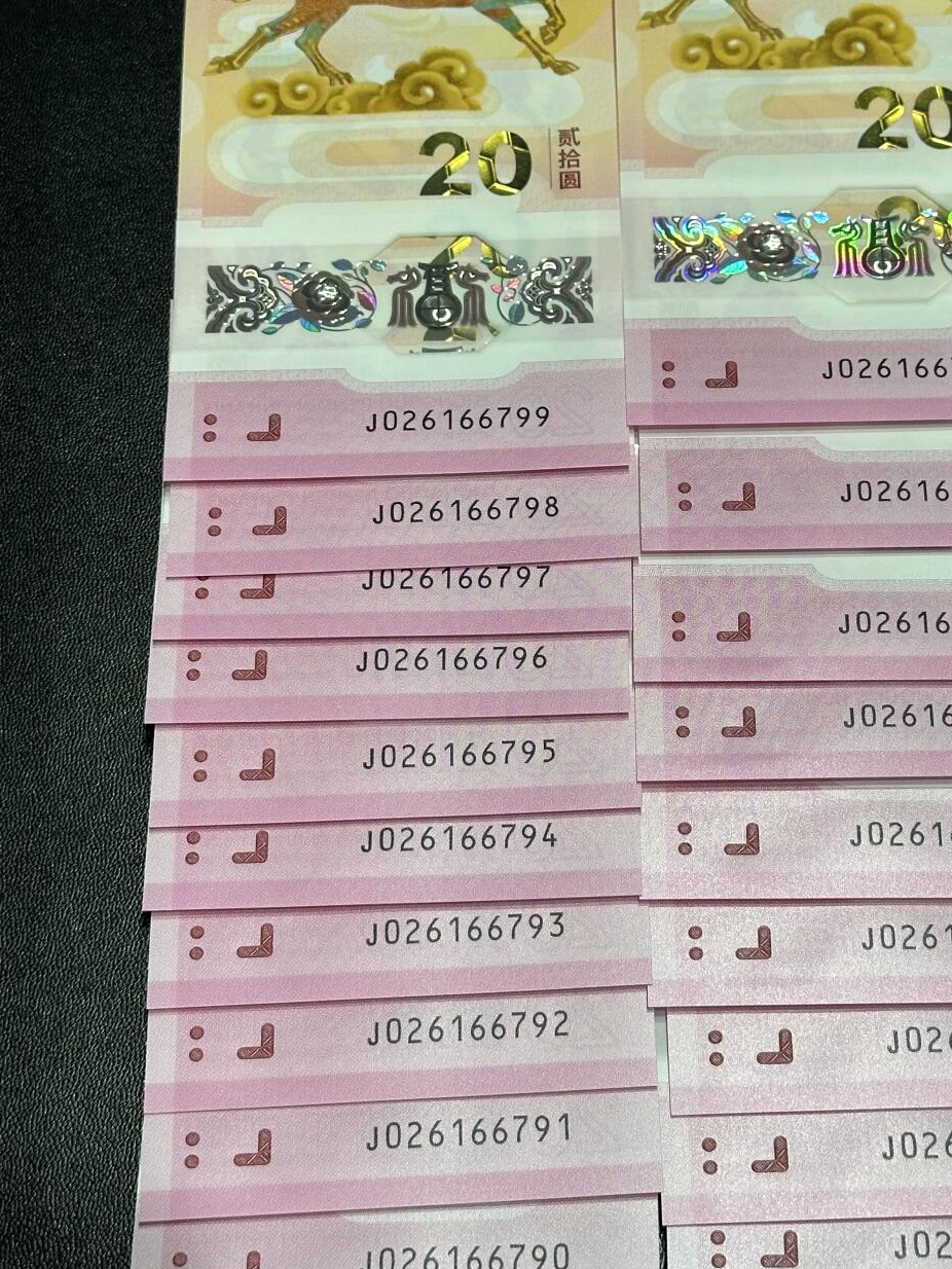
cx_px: 643
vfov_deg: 27.8
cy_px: 580
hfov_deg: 20.9
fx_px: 2566
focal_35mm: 70
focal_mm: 6.86
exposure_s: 1/50
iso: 64
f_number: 1.78
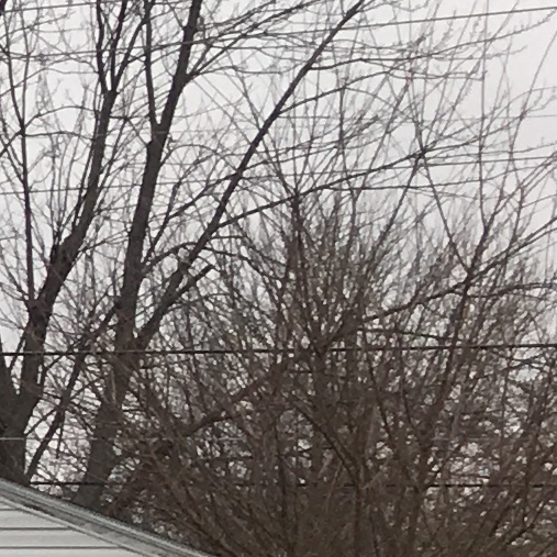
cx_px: -1580
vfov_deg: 8.5
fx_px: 3714
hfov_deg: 6.9
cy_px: 666
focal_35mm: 204
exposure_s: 1/725
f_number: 2.2
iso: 25
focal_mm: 4.15
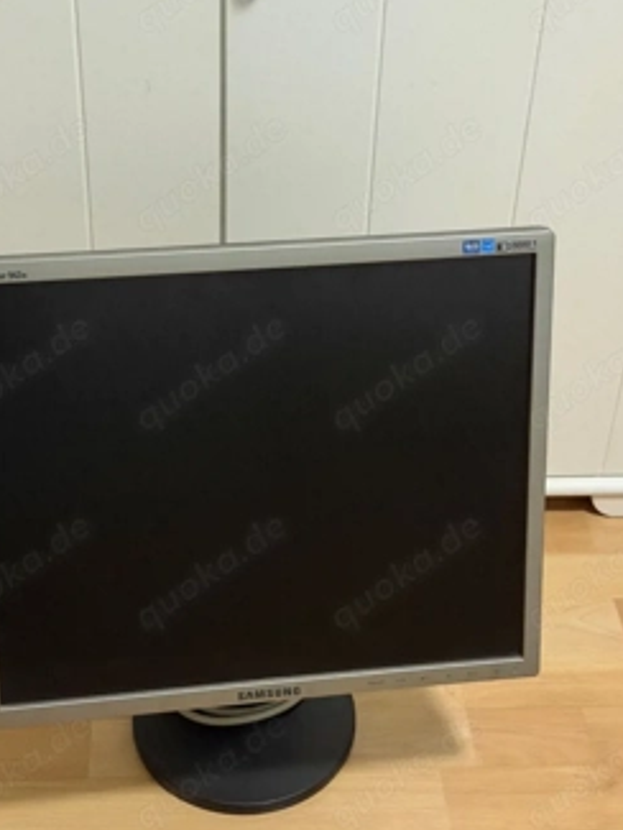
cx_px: 266
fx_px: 1415
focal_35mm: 59
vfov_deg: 32.7
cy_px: 401
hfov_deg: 24.8
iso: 800
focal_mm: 6.76
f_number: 1.78
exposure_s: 1/30
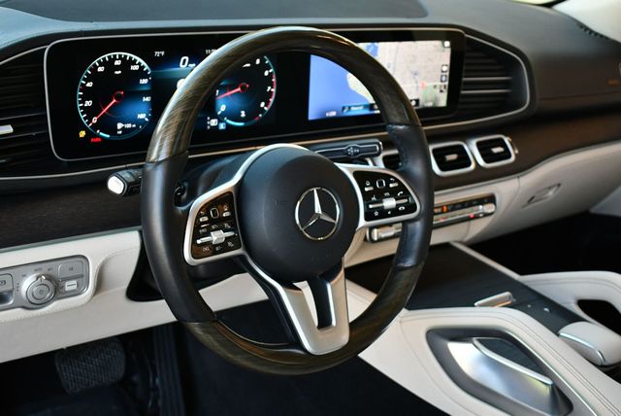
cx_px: 310
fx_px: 829
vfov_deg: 28.1
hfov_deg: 41.1
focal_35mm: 48
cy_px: 208
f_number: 3.8
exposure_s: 1/250
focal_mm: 24
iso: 720
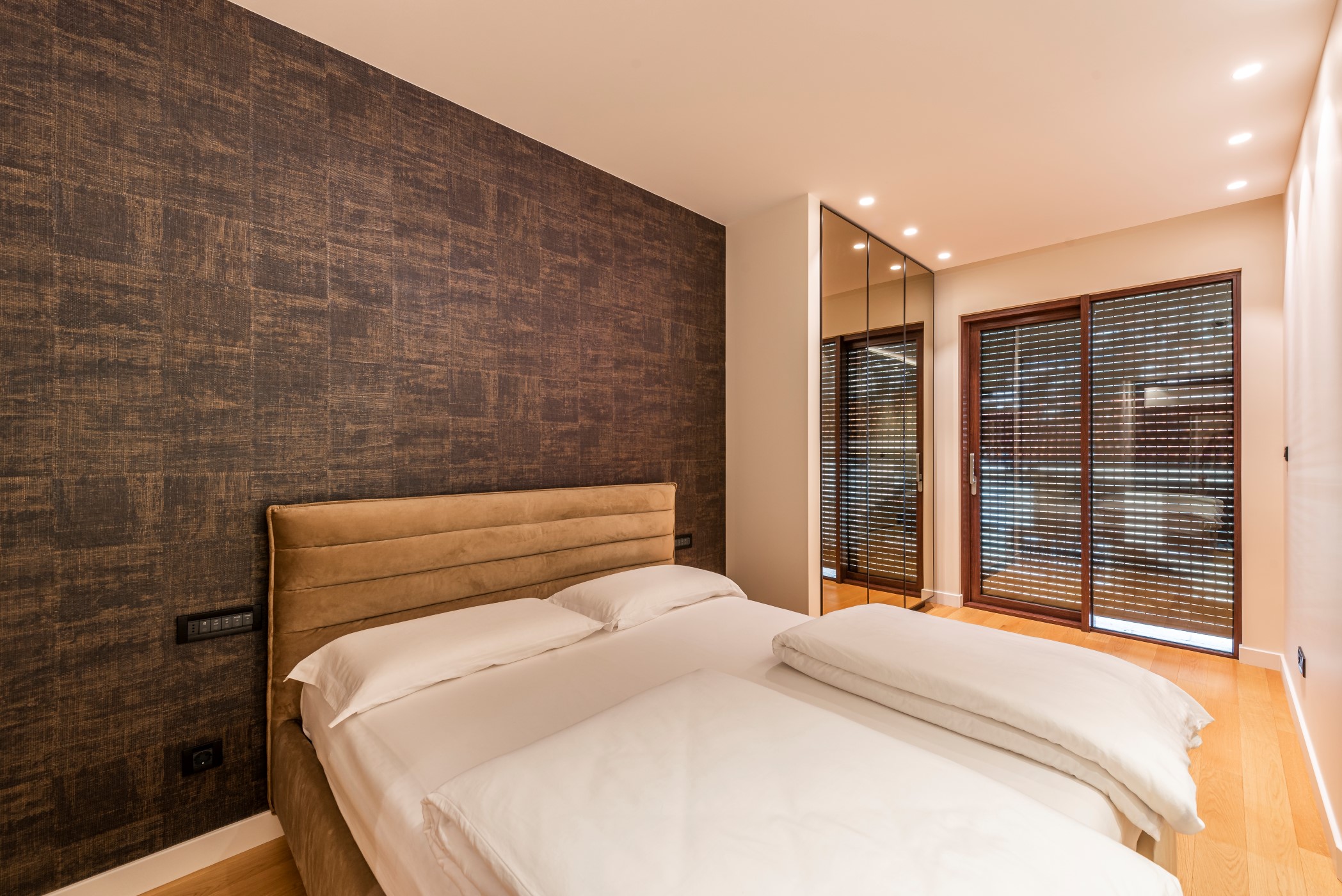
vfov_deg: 81.3
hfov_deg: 104.2
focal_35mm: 14
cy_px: 448
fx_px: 522
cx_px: 671
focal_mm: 14
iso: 50
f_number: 7.1
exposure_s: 1/2
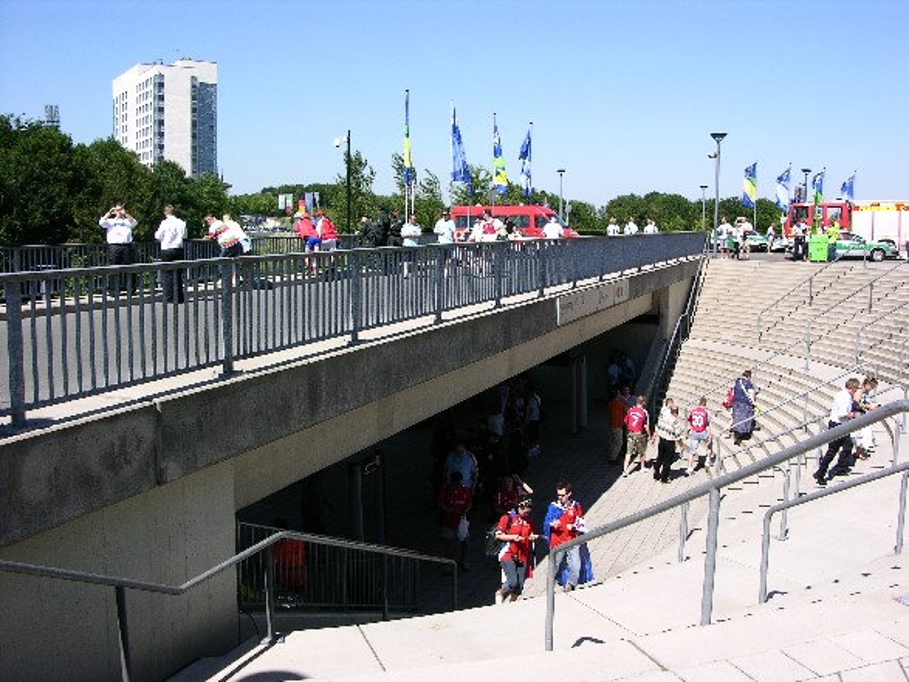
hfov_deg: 52.6
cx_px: 454
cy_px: 341
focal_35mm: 35
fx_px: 919
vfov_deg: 40.7
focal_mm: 8.9
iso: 50
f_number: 8
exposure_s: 1/116
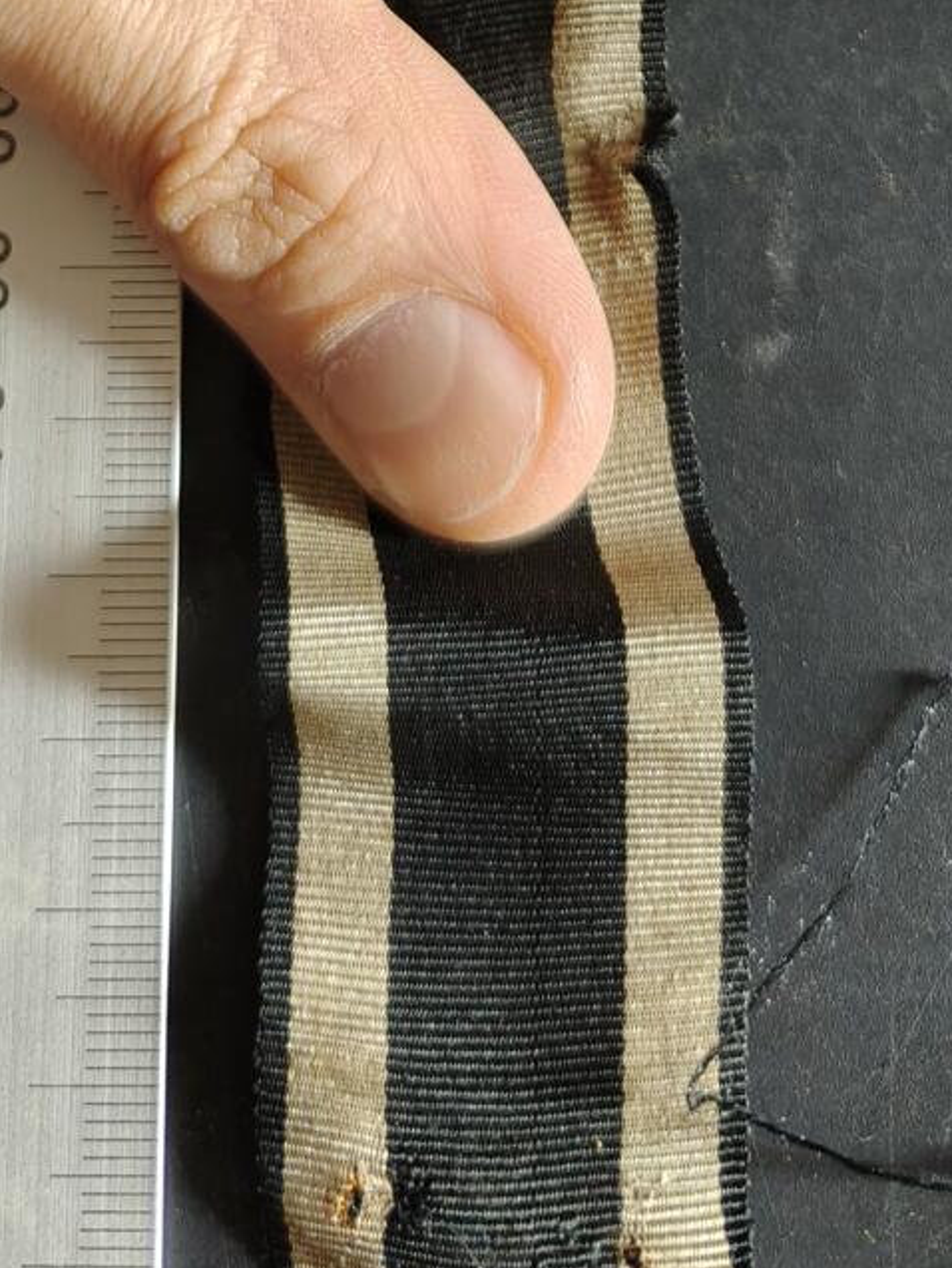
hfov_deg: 22.6
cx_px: 448
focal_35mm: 65
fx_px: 2383
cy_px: -328
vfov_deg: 26.0
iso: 500
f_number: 1.6
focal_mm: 6.06
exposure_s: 1/100
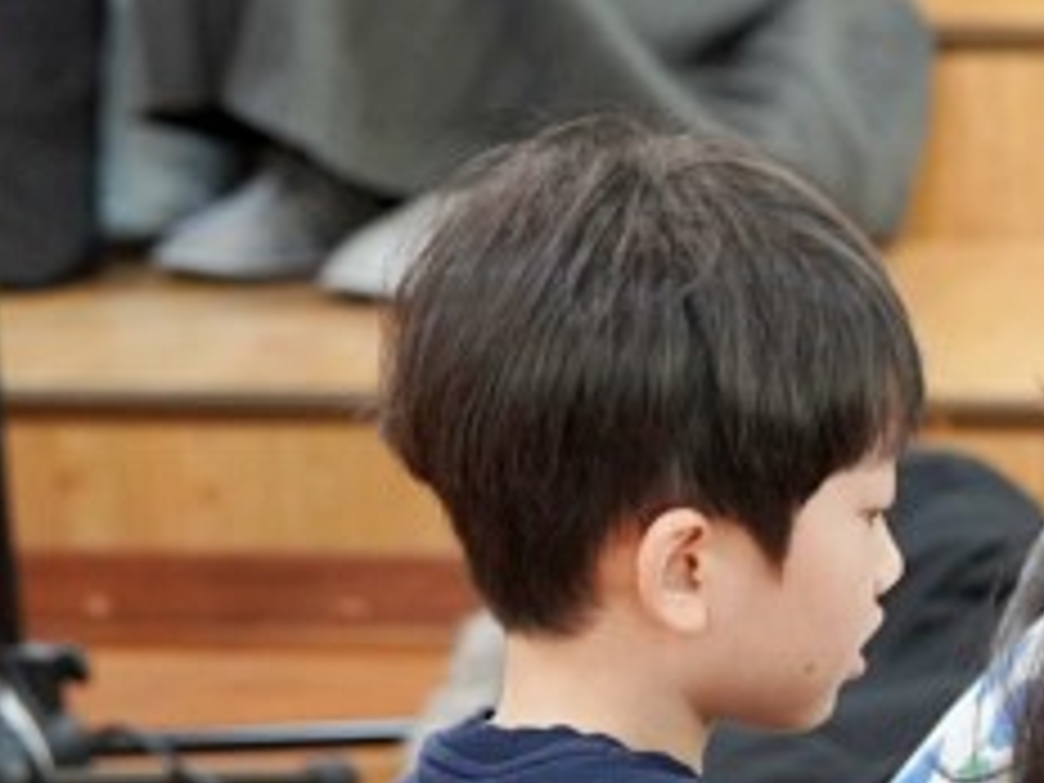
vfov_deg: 4.6
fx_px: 9772
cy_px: 842
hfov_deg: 6.0
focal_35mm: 324
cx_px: 1755
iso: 3200
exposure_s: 1/160
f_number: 4
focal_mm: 87
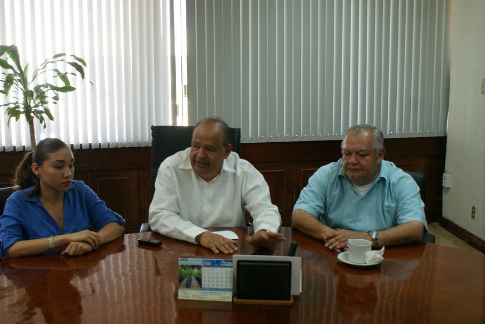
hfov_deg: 49.5
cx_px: 242
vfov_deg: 34.3
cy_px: 162
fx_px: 526
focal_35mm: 39
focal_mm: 26
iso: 400
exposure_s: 1/25
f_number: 4.5
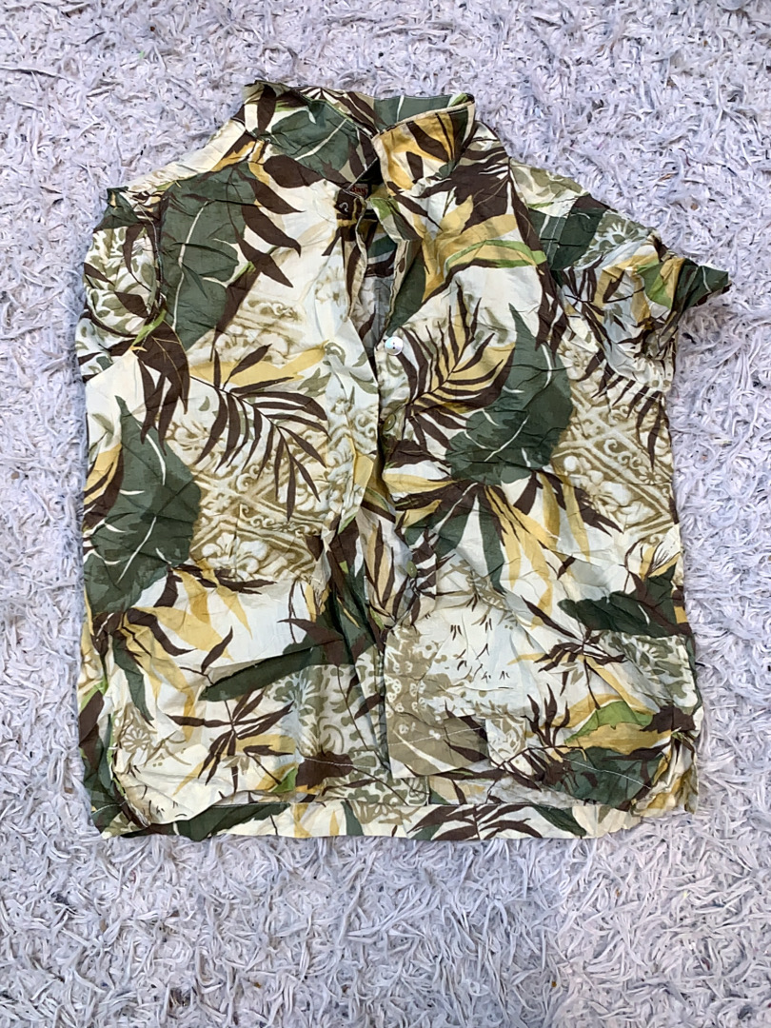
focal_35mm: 26
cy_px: 514
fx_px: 772
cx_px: 386
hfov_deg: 53.1
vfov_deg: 67.3
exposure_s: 1/100
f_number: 1.8
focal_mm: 4.25
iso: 50
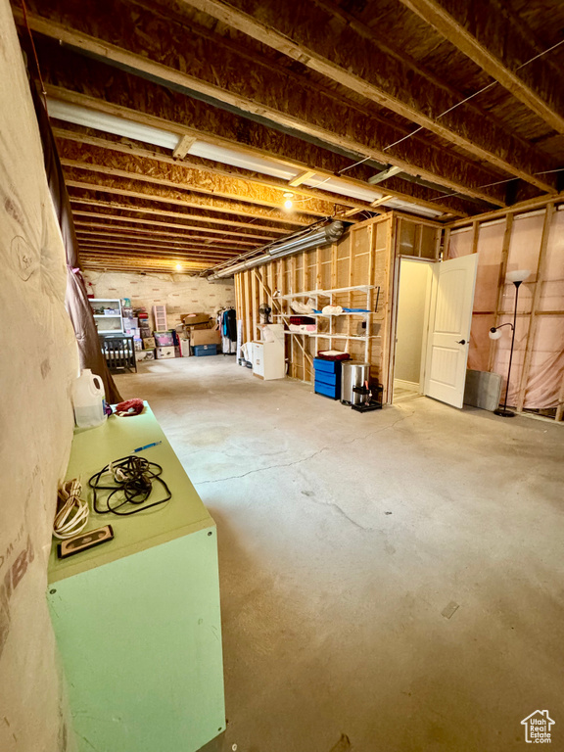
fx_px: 304
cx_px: 282
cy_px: 376
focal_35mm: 14
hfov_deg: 85.7
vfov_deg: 102.1
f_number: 2.2
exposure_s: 1/60
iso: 1000
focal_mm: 2.22
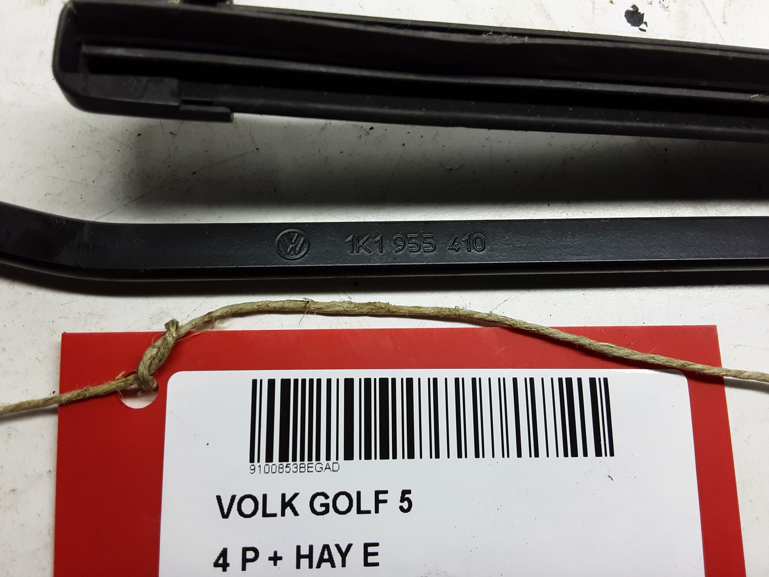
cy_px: 288
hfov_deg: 65.3
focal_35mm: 27
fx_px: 600
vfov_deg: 51.4
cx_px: 384
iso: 80
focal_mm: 2.91
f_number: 1.9
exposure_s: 1/100
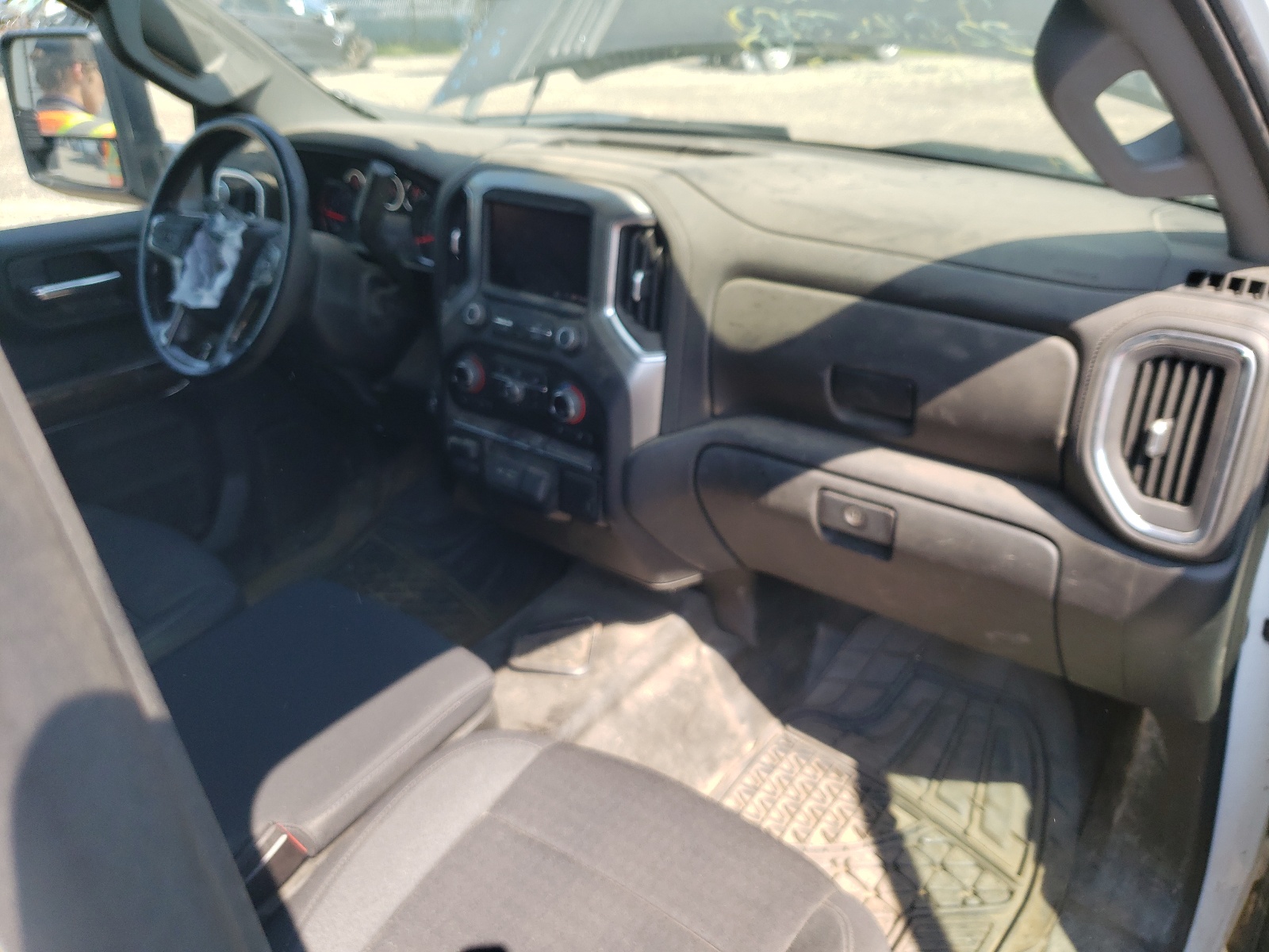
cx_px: 634
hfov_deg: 67.3
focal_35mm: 26
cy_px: 476
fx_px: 953
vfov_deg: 53.1
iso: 50
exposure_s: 1/556
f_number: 1.5
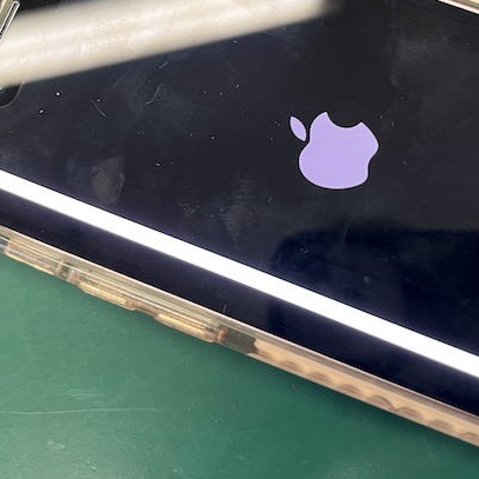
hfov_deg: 35.1
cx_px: 315
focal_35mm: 48
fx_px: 751
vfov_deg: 34.8
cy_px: 138
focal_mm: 5.1
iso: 80
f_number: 1.6
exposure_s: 1/50
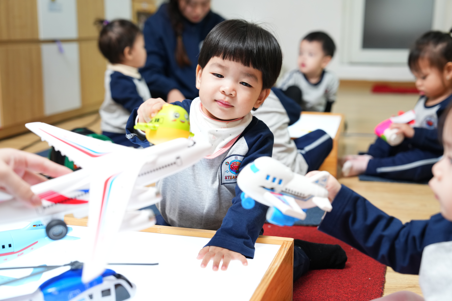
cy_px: 150
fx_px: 653
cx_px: 226
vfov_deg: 26.0
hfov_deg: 38.2
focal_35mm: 52
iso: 1000
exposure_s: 1/80
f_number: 3.5
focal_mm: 52
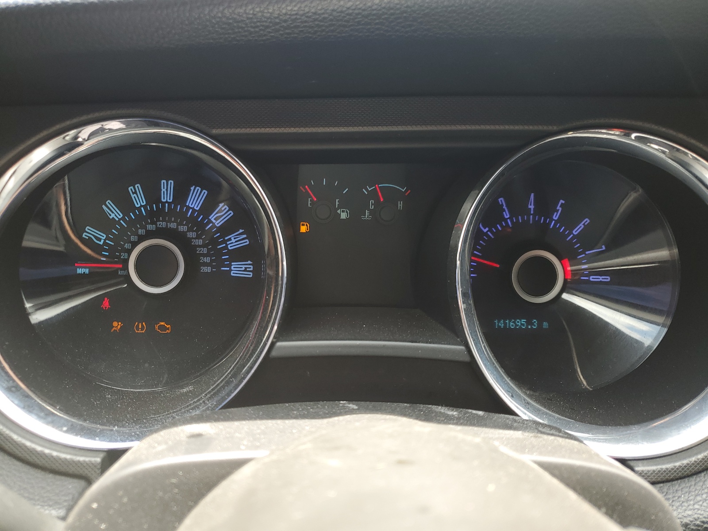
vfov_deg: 53.1
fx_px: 532
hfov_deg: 67.3
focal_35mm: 26
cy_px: 266
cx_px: 354
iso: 50
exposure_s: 1/156
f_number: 1.5
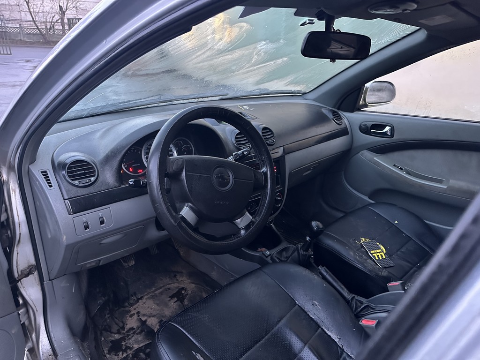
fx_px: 333
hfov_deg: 71.6
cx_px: 240
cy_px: 180
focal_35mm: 24
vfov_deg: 56.8
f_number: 1.78
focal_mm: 6.86
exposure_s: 1/38
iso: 1000
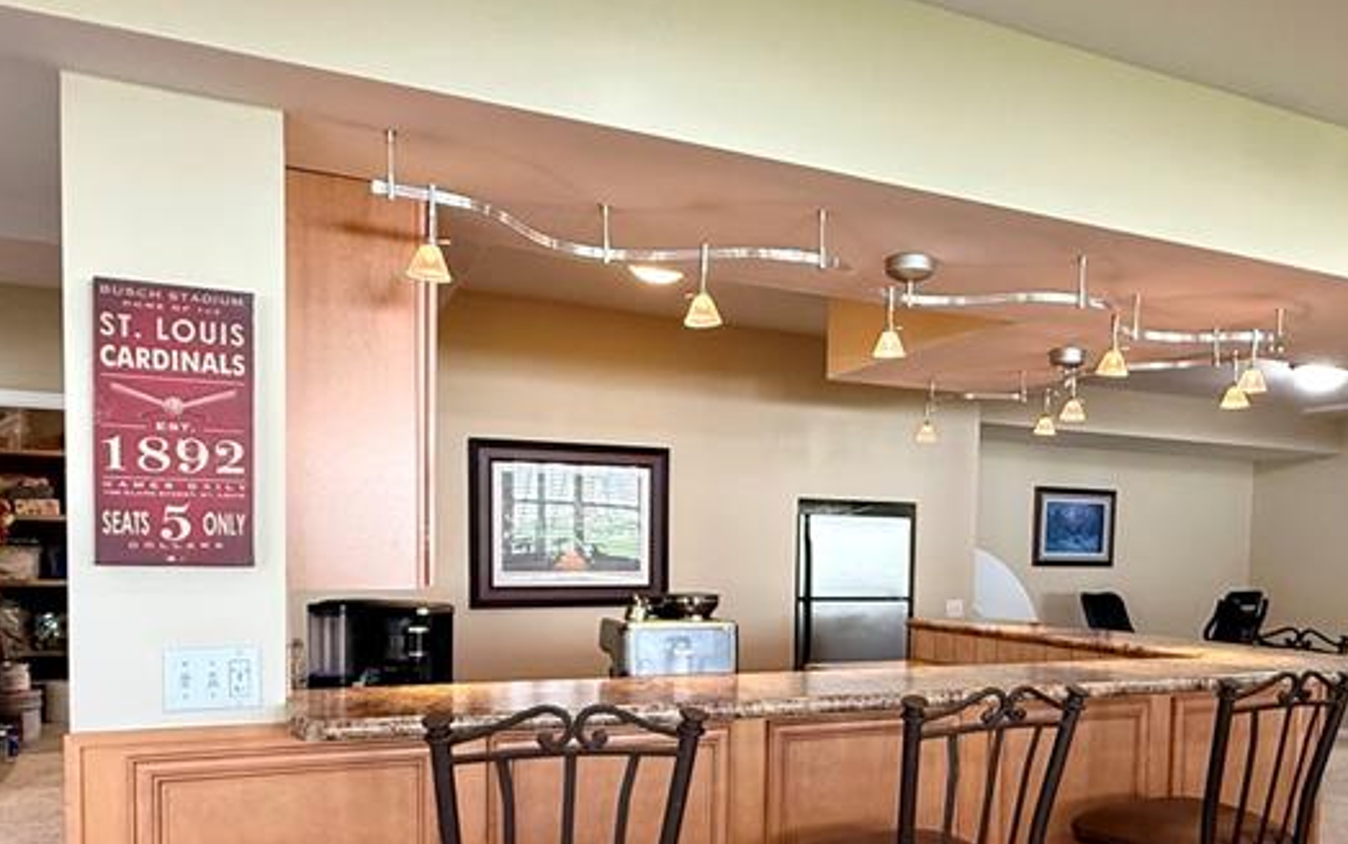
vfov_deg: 42.1
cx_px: 759
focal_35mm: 29
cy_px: 618
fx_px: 1066
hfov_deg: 64.4
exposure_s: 1/120
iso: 320
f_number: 2.2
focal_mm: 2.22
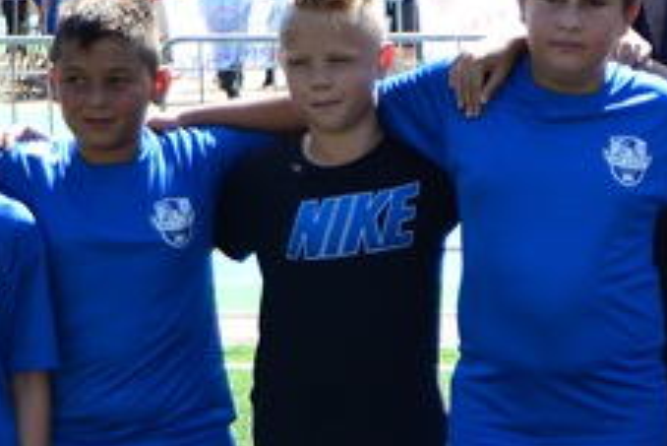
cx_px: 865
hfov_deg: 11.1
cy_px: 284
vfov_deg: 7.6
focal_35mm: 181
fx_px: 3356
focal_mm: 40
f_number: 4.2
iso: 200
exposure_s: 1/640
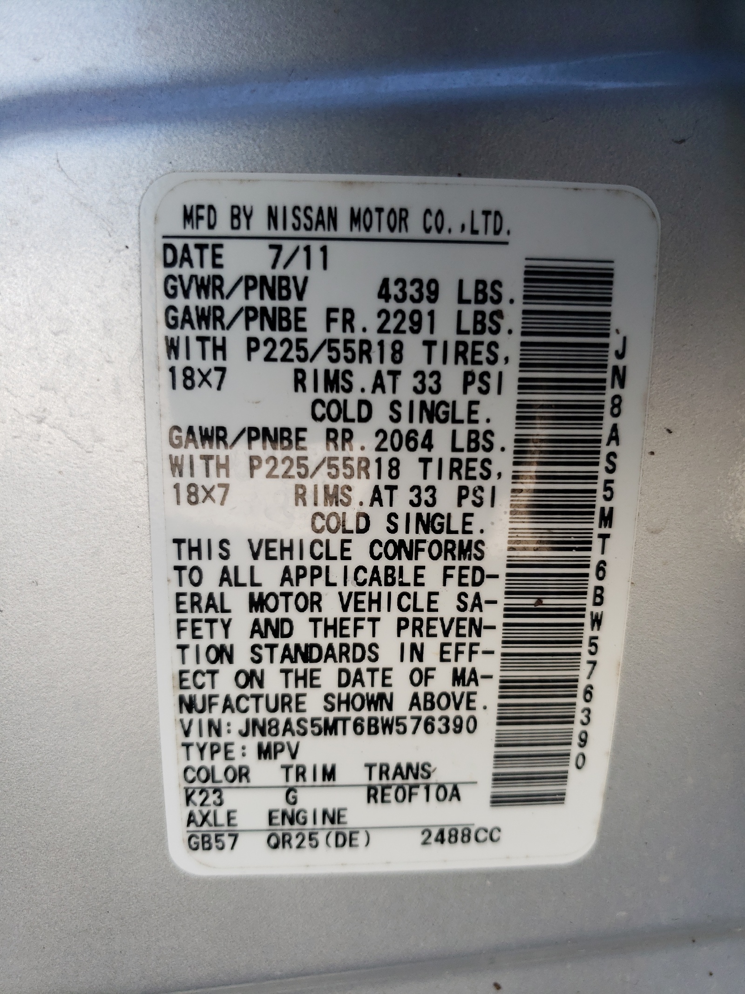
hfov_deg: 53.1
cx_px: 372
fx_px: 746
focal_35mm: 26
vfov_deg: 67.3
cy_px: 497
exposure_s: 1/417
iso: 50
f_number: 1.5
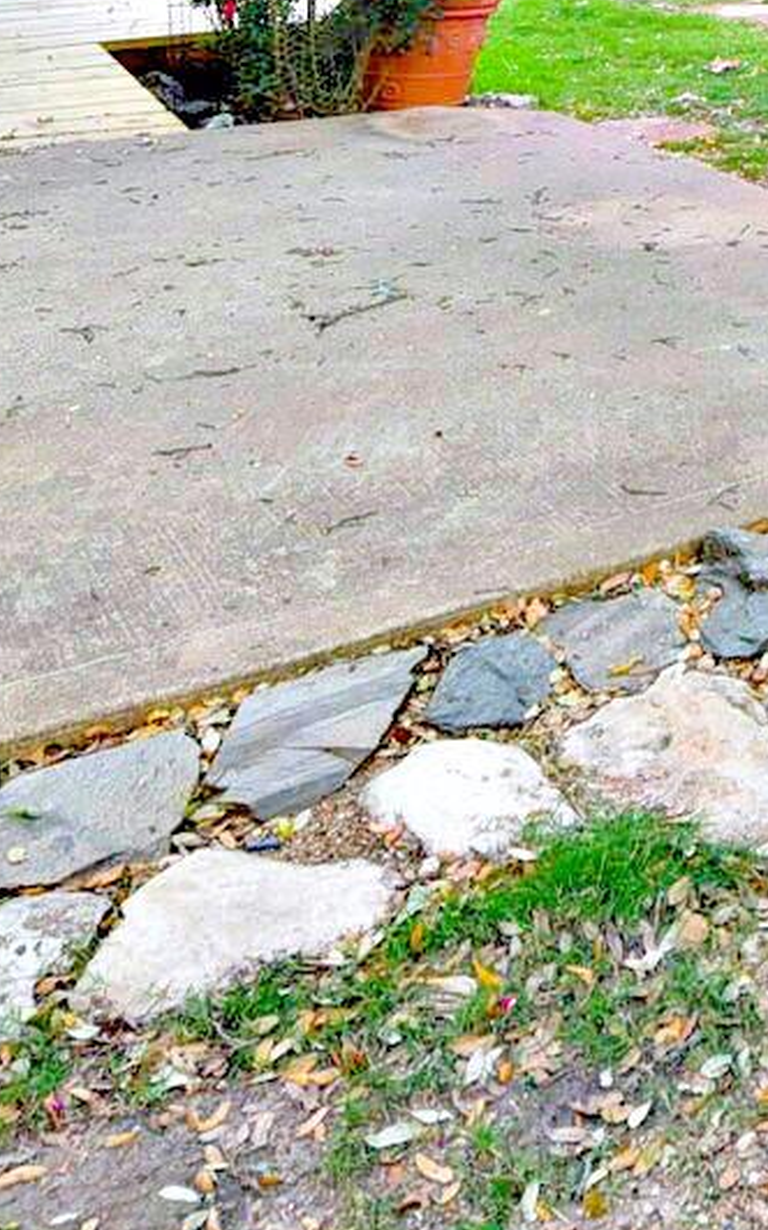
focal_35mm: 55
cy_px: -232
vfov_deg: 31.2
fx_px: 1844
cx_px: 1110
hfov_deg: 20.5
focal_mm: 14
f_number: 7.1
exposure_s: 1/200
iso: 400
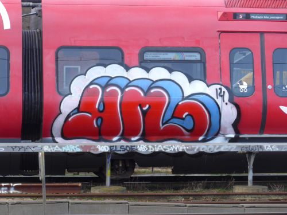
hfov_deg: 14.1
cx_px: 144
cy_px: 108
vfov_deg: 10.6
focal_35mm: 140
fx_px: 1161
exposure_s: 1/60
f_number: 5.4
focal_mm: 27.3
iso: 400
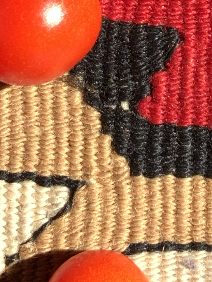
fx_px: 1314
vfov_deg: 11.7
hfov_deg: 9.1
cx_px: 233
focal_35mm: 161
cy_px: -146
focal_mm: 3
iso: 16
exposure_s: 1/728
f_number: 1.8
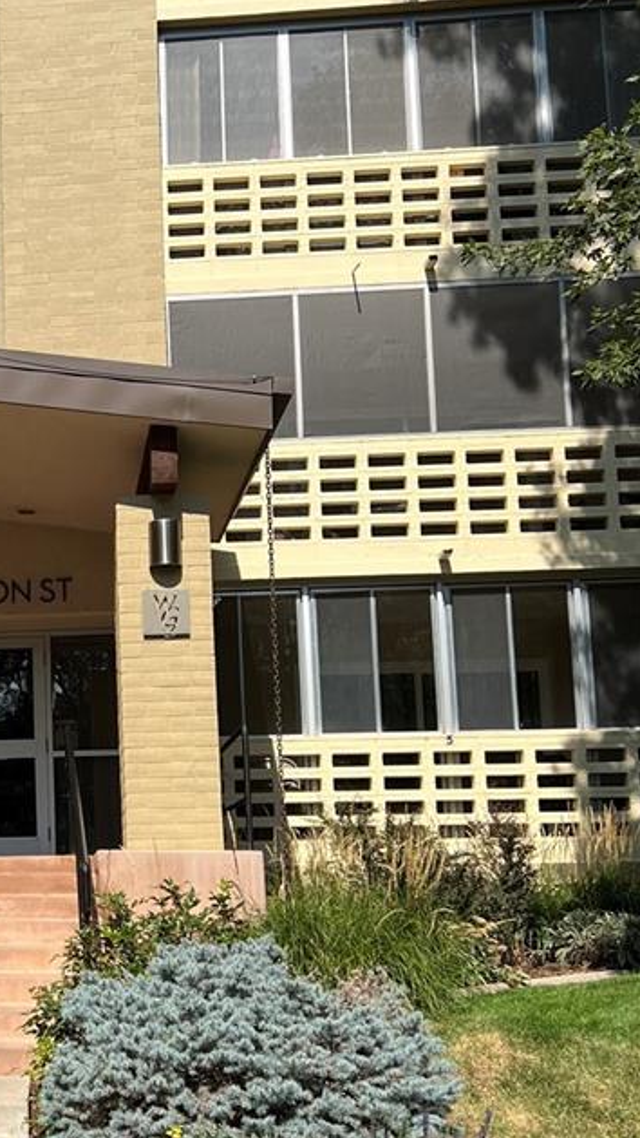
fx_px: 1628
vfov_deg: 38.3
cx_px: -134
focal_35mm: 54
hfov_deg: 20.7
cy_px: 691
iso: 50
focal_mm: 5.7
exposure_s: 1/5882
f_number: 1.5
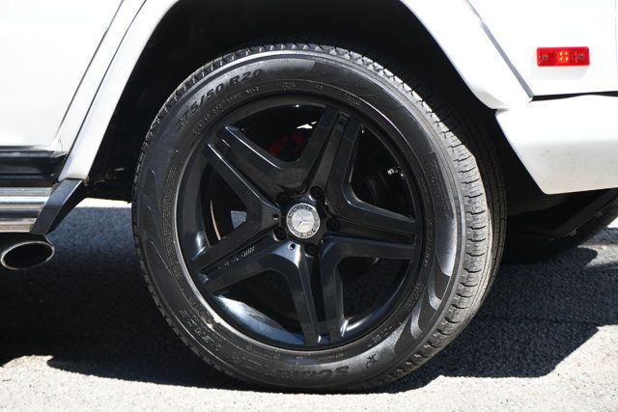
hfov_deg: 12.4
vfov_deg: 8.3
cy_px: 206
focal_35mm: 165
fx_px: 2833
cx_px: 309
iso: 200
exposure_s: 1/250
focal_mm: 110
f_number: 6.3
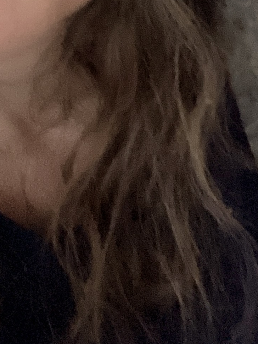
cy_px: -132
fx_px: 1013
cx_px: -124
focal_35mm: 102
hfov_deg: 13.7
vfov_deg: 17.7
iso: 1000
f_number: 2.2
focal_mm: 2.87
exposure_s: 1/15
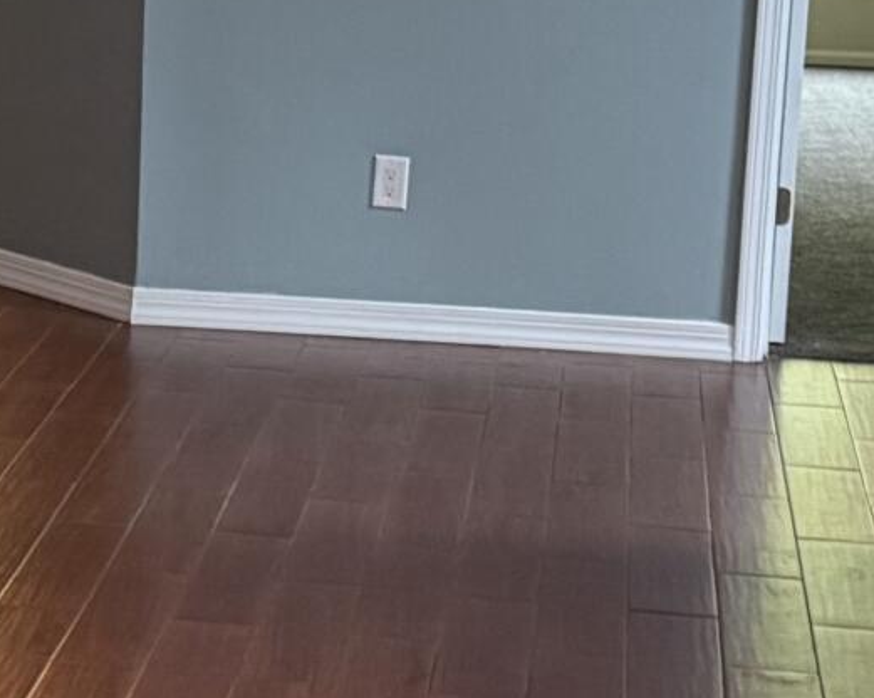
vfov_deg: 11.4
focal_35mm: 135
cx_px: -99
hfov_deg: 14.0
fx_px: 3489
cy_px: 201
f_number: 1.78
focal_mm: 6.76
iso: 500
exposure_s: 1/60
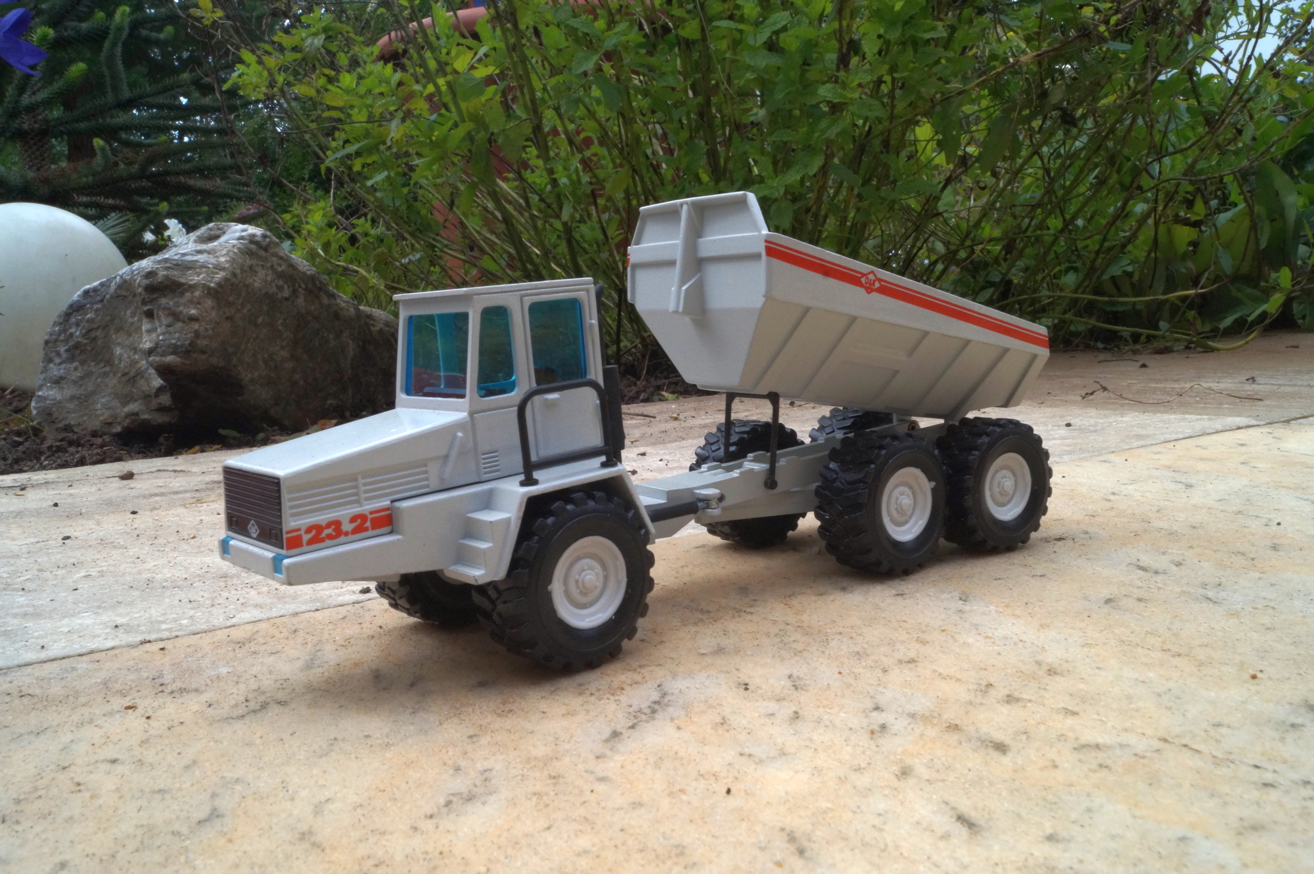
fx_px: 1094
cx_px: 657
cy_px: 437
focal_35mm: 30
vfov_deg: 43.6
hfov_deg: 62.0
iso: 500
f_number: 22
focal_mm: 20
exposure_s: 1/60
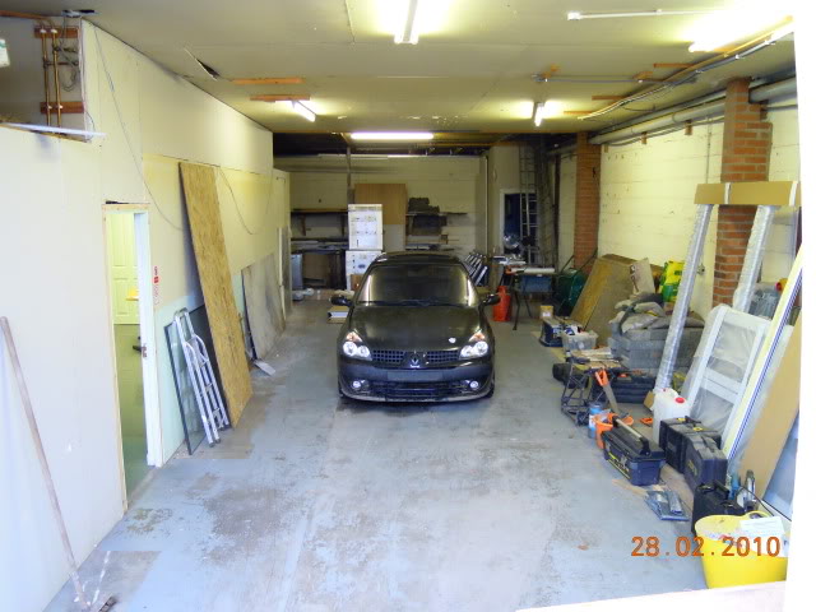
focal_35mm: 28
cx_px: 408
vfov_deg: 49.7
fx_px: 660
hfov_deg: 63.4
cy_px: 306
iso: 400
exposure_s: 1/25
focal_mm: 5
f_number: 2.7
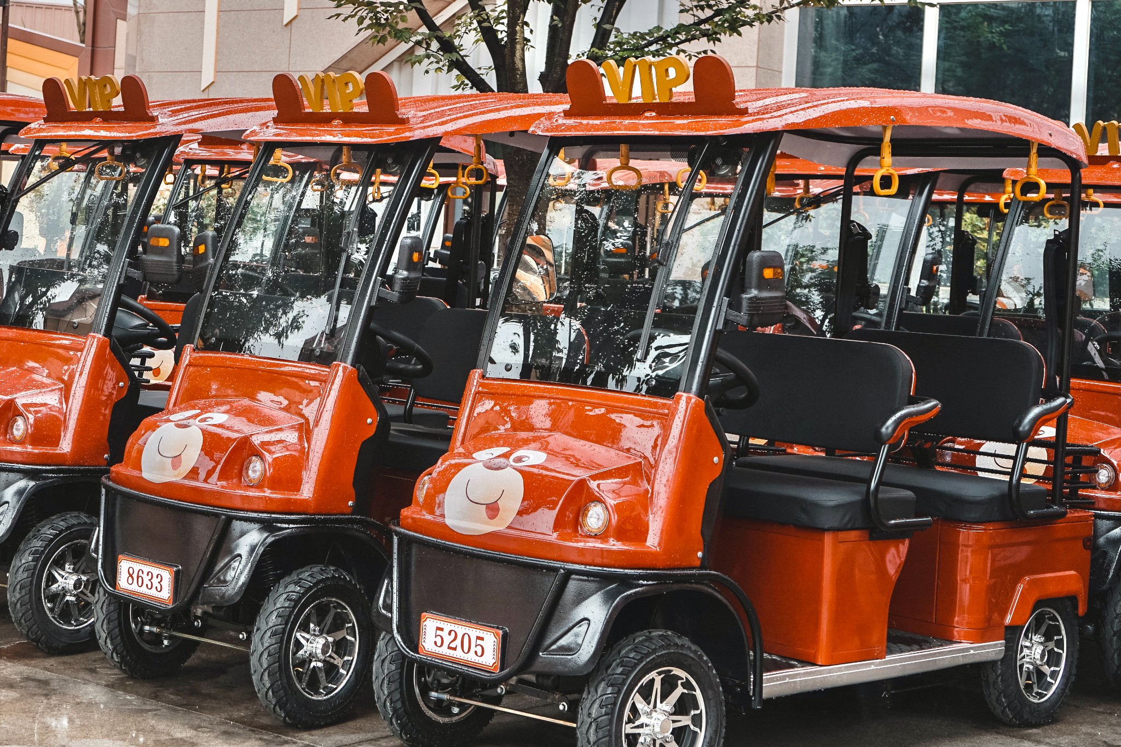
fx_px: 1276
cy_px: 374
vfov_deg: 32.6
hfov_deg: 47.4
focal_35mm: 41
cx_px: 560
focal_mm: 41
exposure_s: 1/250
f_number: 5
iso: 200
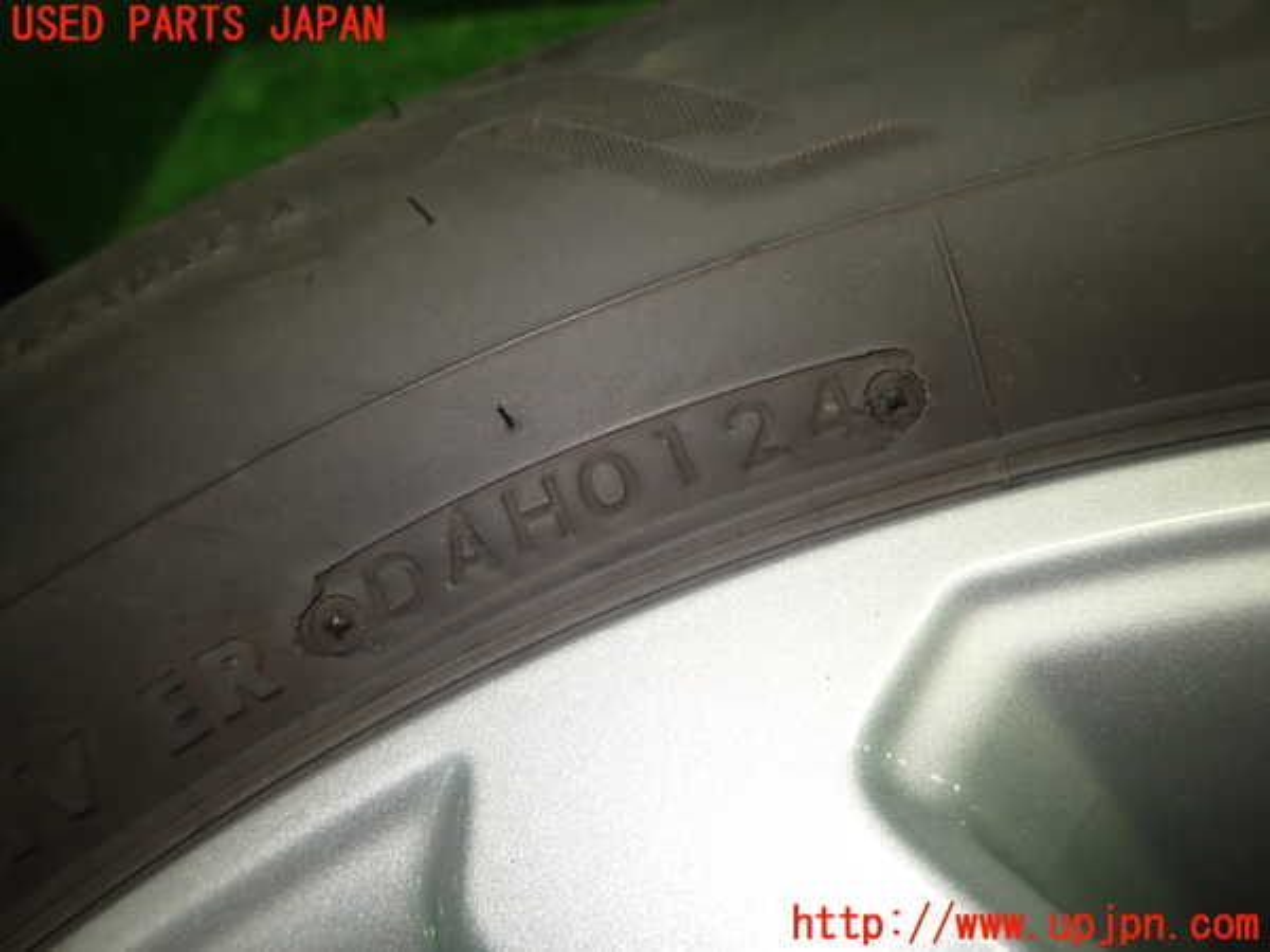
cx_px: 635
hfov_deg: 69.4
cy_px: 476
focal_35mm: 25
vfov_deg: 54.9
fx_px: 917
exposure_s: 1/60
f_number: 2
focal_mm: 4.5
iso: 125
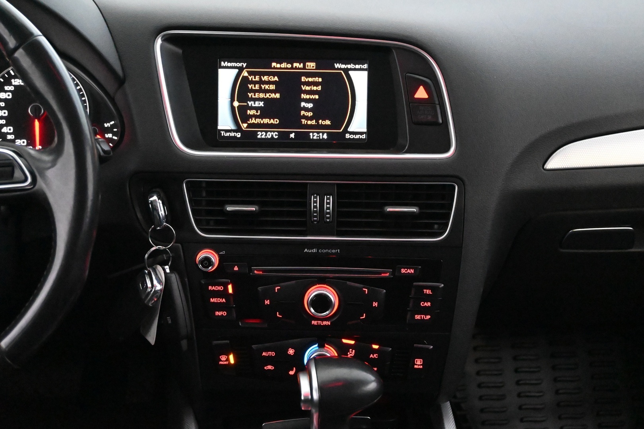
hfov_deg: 40.0
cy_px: 214
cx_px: 322
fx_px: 885
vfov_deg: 27.3
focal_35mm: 50
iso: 16000
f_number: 5
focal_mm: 33
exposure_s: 1/50
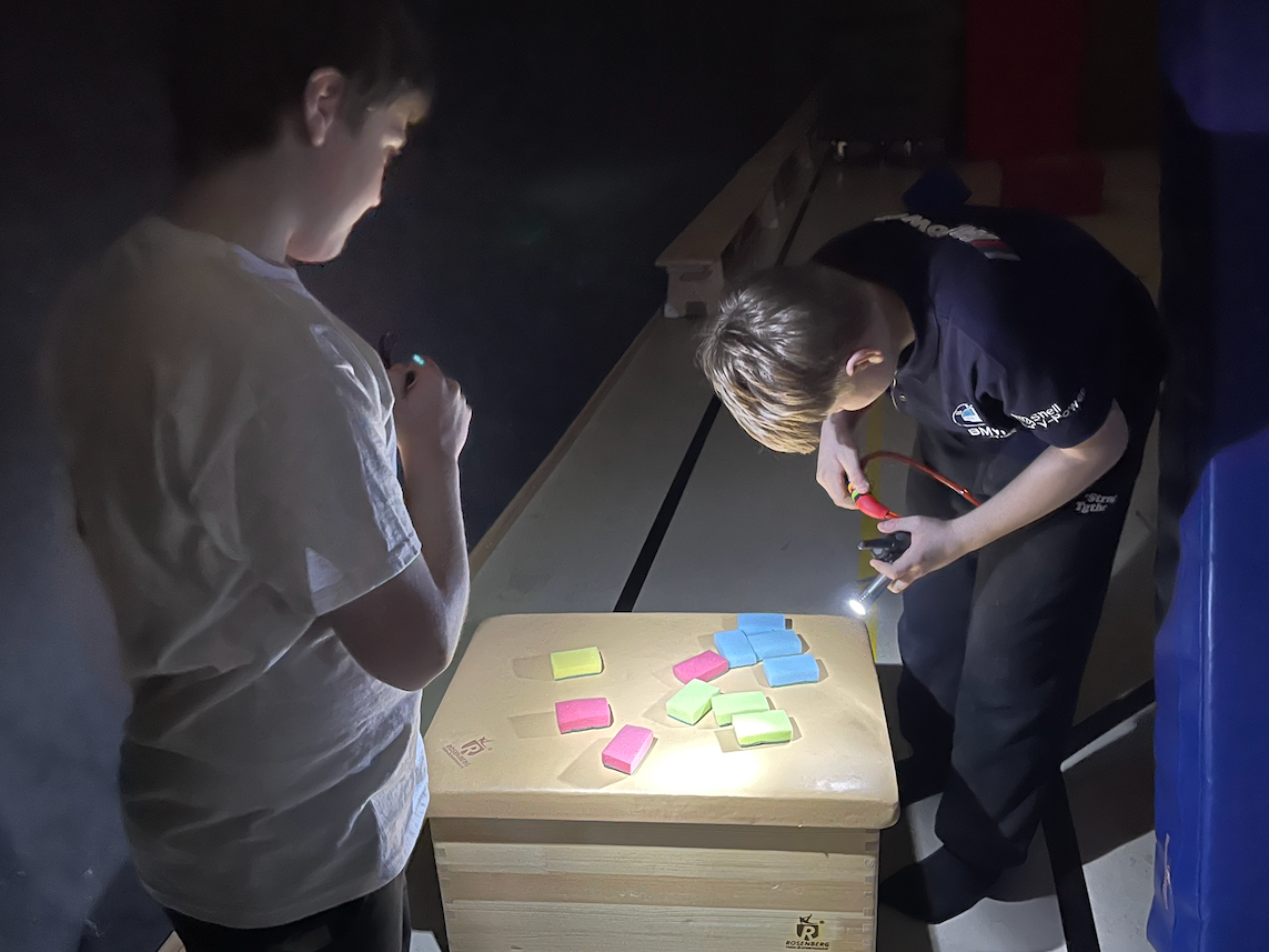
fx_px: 1026
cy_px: 493
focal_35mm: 28
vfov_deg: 49.7
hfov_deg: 63.4
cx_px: 634
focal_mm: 5.1
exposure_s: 1/25
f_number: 1.6
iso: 1250
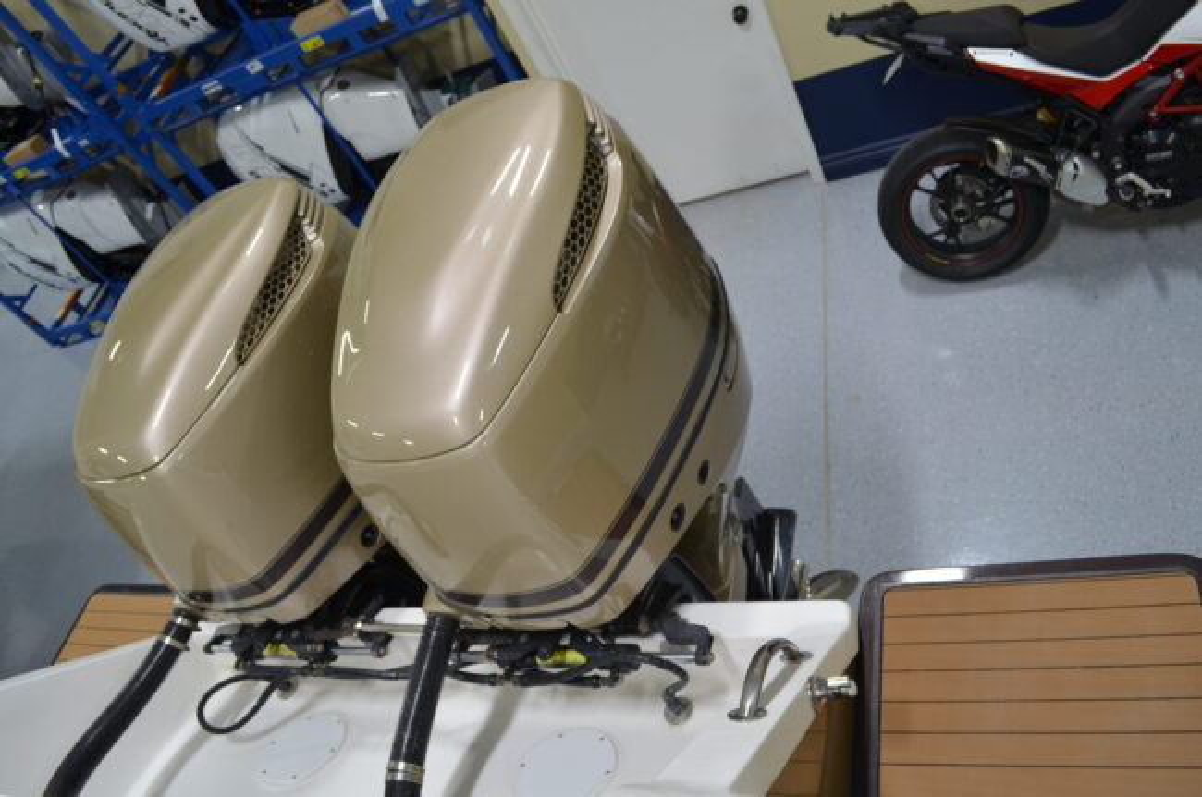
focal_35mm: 27
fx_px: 900
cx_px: 601
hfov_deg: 67.5
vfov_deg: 47.8
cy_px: 398
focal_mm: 18
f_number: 5.6
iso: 250
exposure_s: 1/60
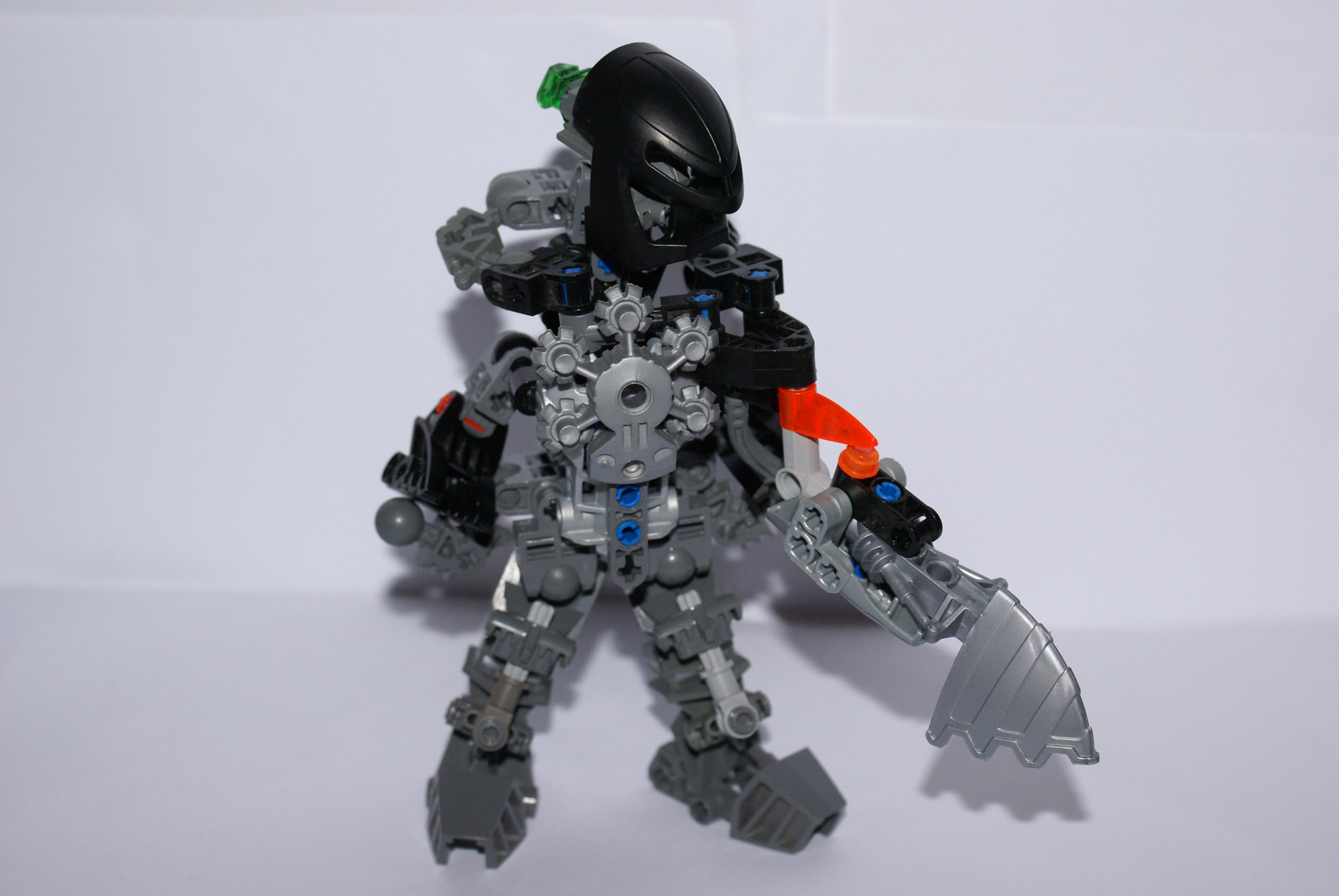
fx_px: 2234
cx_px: 670
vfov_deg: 22.7
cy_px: 448
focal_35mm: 60
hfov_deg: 33.4
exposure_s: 1/60
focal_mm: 40
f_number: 5.6
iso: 400
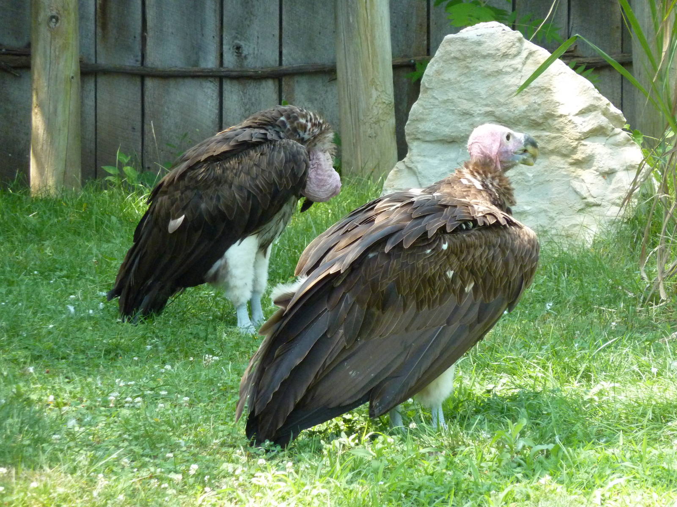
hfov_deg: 7.6
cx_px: 338
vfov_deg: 5.7
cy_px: 254
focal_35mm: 260
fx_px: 5085
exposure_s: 1/160
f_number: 4.7
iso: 400
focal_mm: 42.6
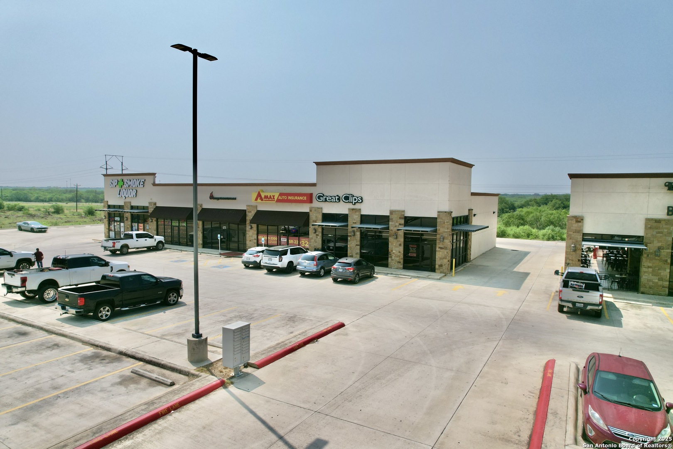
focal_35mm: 22
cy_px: 224
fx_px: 411
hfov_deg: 78.6
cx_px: 336
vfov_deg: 57.2
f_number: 2.8
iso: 110
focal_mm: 8.38
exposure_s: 1/4000
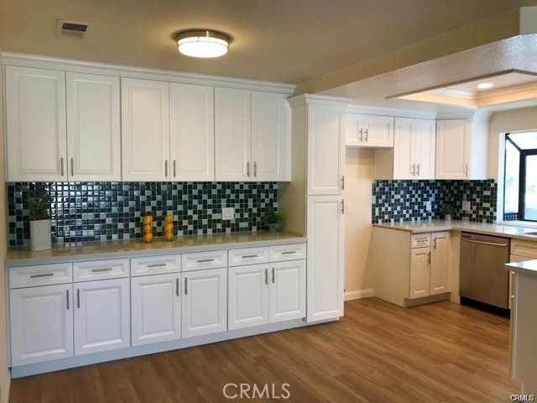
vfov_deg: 49.7
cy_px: 202
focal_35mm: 28
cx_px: 268
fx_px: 434
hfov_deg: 63.4
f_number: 1.8
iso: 20
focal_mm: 3.99
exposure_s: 1/60
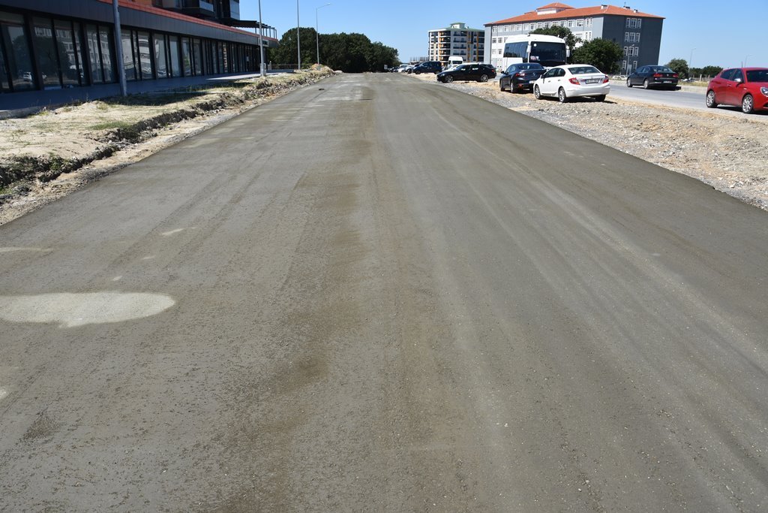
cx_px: 384
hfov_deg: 67.4
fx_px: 576
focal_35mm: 27
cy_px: 256
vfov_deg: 47.9
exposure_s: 1/250
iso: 100
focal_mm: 18
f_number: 8
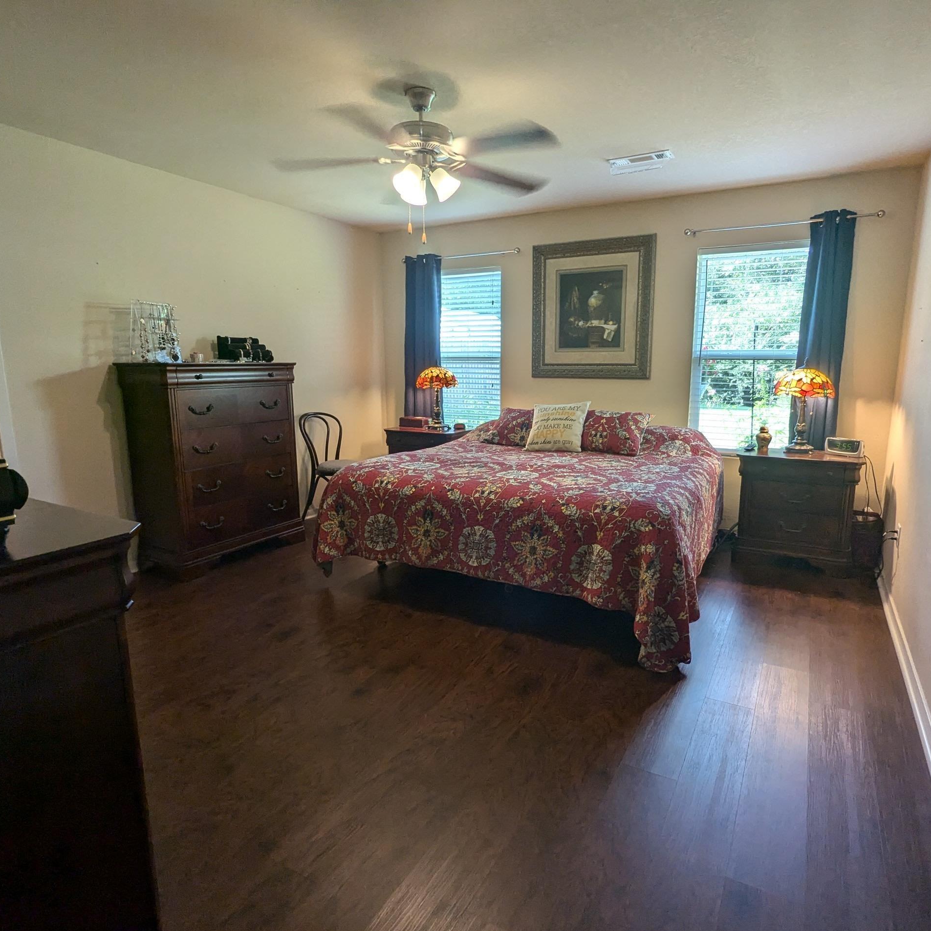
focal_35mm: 19
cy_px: 469
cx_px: 498
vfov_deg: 77.7
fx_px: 578
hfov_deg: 77.6
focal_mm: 2.35
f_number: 2.2
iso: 76
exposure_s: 1/60
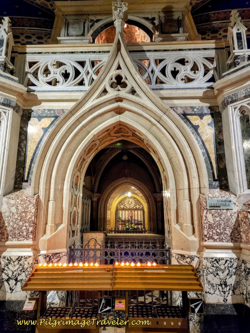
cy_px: 166
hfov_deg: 58.9
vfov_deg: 73.9
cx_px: 125
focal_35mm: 23
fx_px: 221
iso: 800
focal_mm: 6.4
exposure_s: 1/25
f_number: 1.8
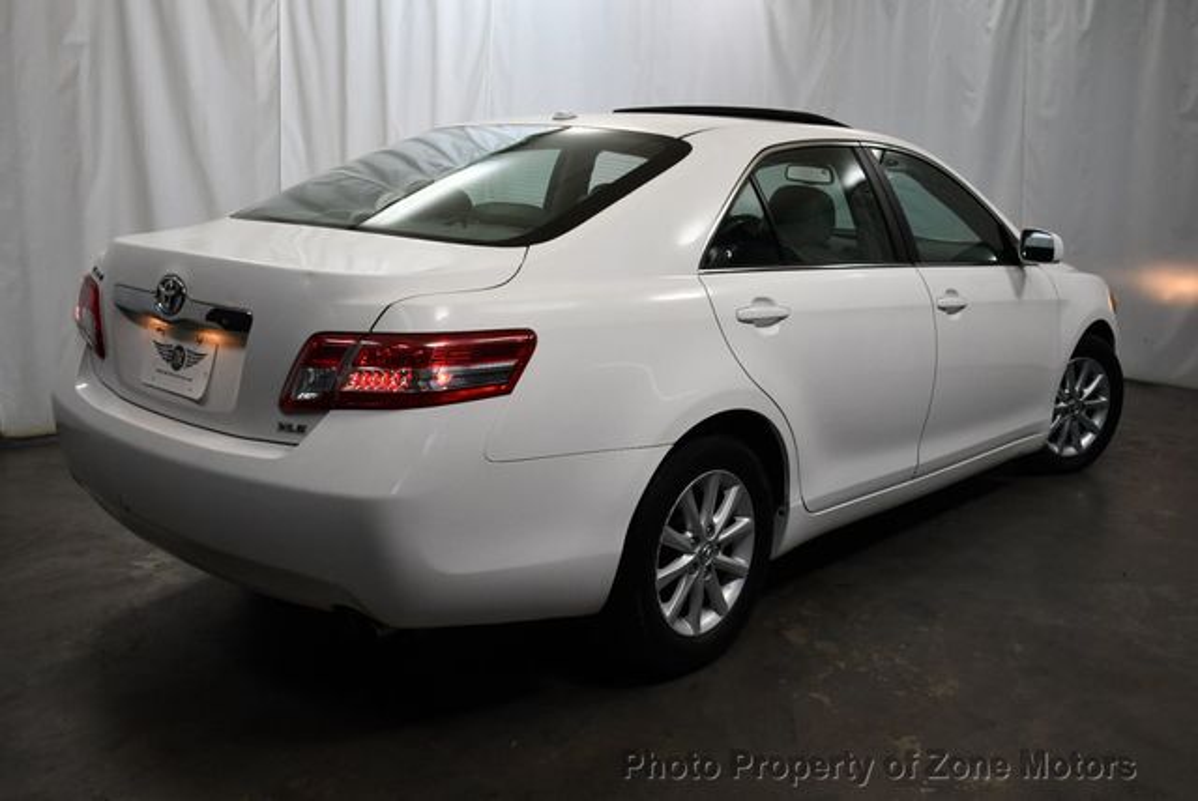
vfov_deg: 36.9
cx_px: 599
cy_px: 400
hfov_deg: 53.1
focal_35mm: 36
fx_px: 1199
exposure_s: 1/250
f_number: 3.5
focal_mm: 18
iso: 800
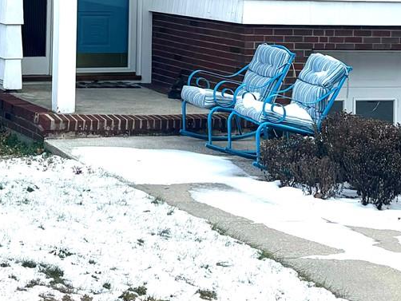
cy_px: -65
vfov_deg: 13.6
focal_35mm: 106
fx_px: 1229
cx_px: 72
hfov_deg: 18.3
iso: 50
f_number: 1.6
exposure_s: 1/2062
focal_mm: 5.96
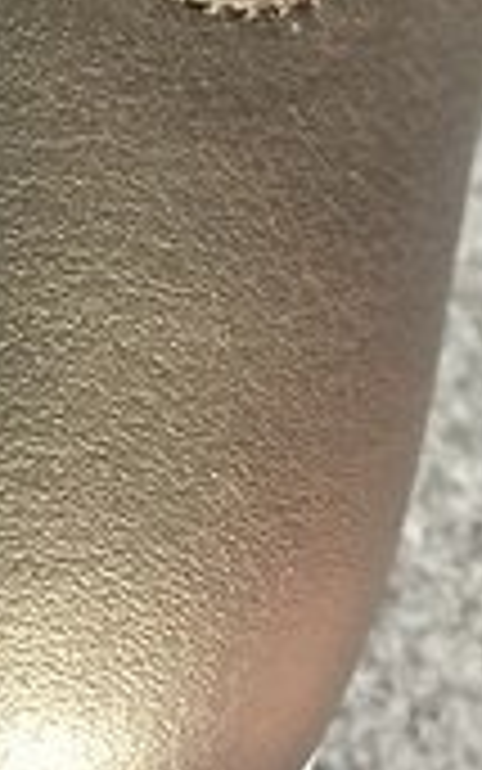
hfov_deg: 9.9
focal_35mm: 132
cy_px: -380
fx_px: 2772
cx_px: 23
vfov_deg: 14.7
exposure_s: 1/33
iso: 200
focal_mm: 4.15
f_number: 2.2
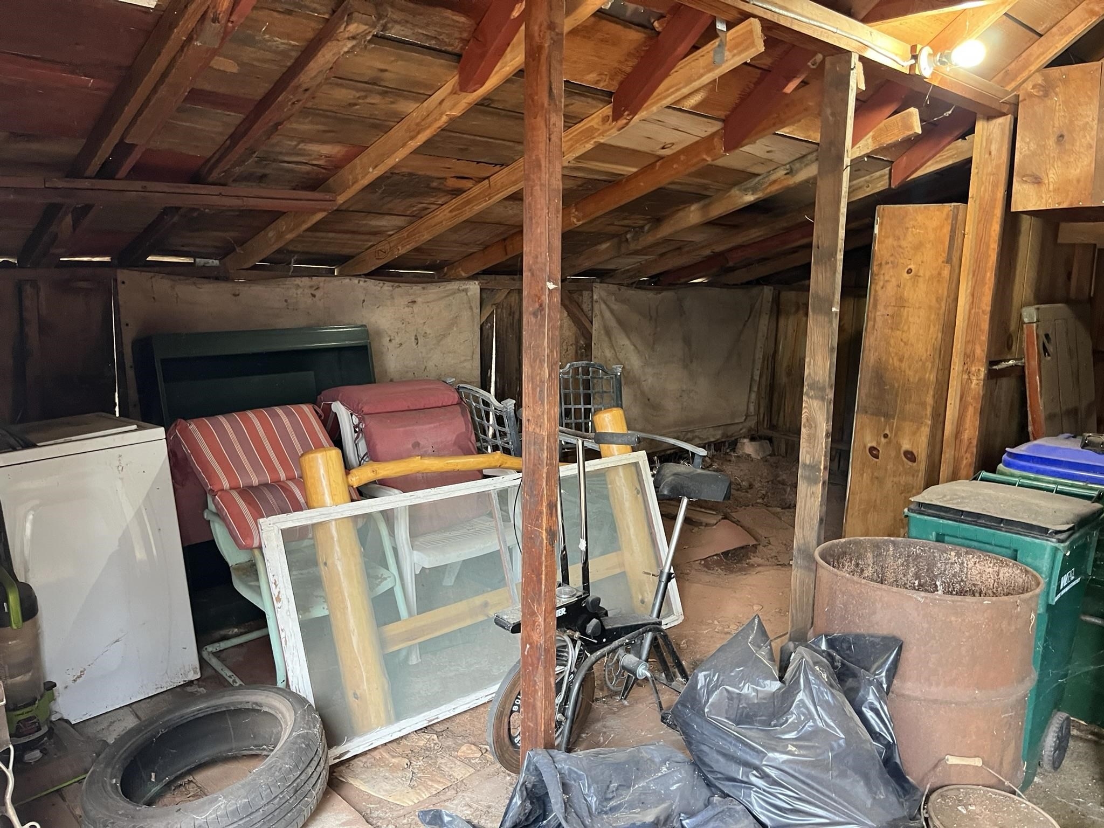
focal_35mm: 26
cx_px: 552
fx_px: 829
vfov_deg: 53.1
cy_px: 414
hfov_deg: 67.3
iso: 400
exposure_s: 1/60
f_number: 1.6
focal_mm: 5.1
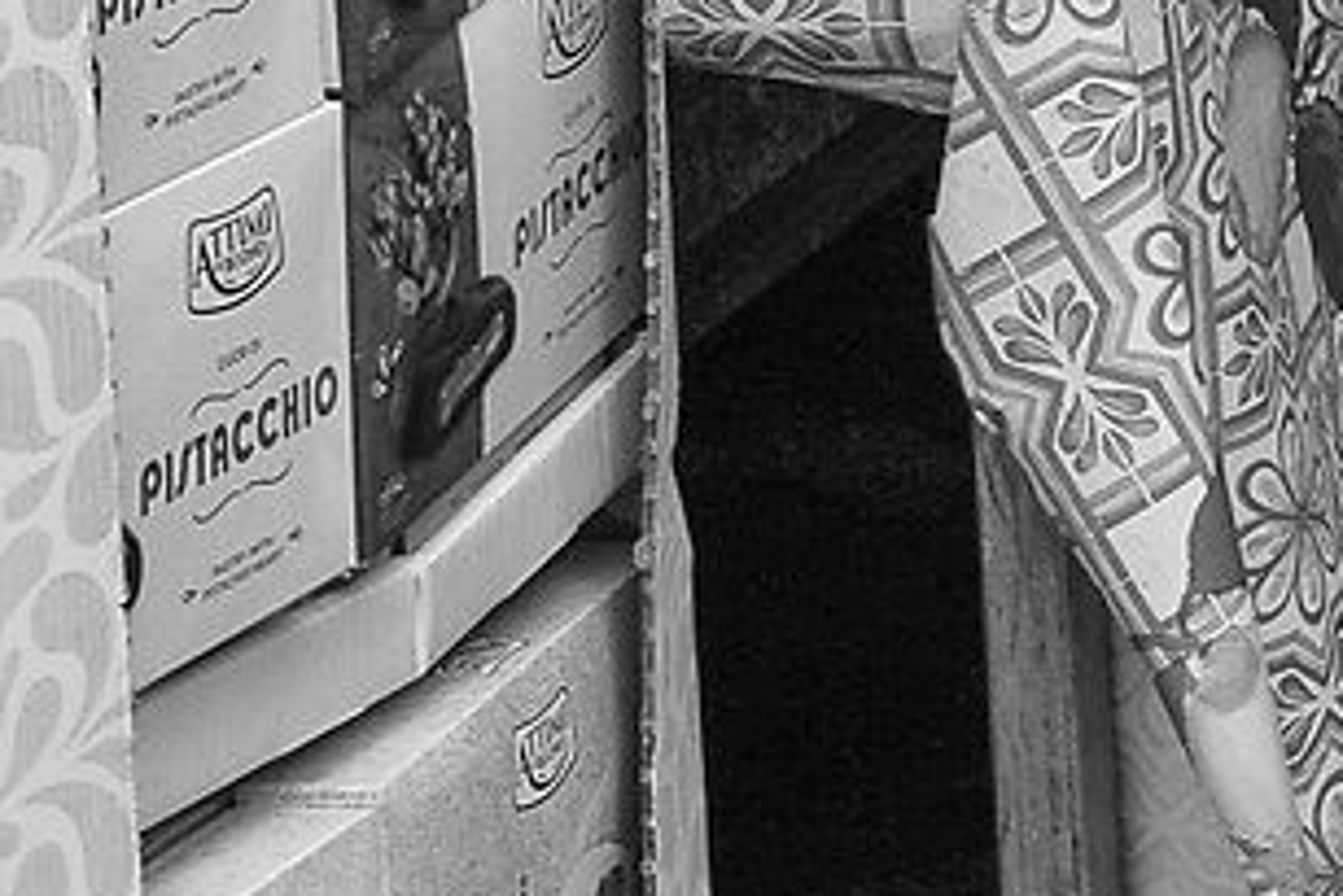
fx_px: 10487
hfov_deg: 6.5
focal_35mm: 281
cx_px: 4366
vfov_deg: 4.8
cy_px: -1176
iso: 320
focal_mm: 36
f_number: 8
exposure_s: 1/500
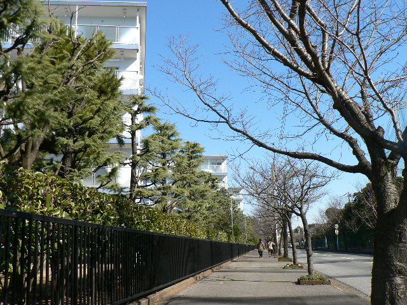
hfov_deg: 51.4
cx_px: 204
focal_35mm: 36
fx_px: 423
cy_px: 152
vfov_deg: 39.7
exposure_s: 1/400
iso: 80
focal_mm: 6
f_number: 4
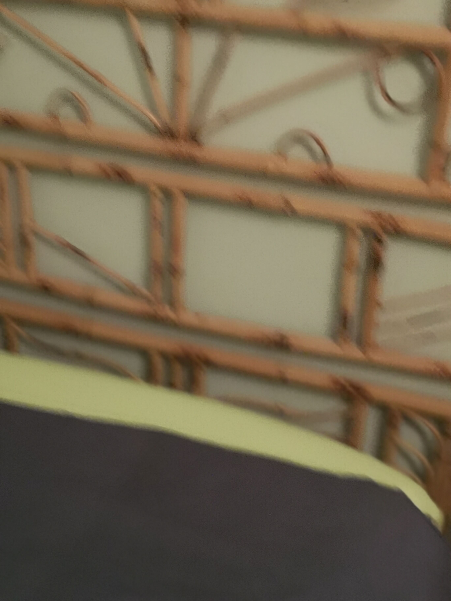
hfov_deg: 27.0
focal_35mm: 54
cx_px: 226
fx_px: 938
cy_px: 300
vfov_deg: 35.5
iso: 2000
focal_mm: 5.58
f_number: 4
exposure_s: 1/16.7
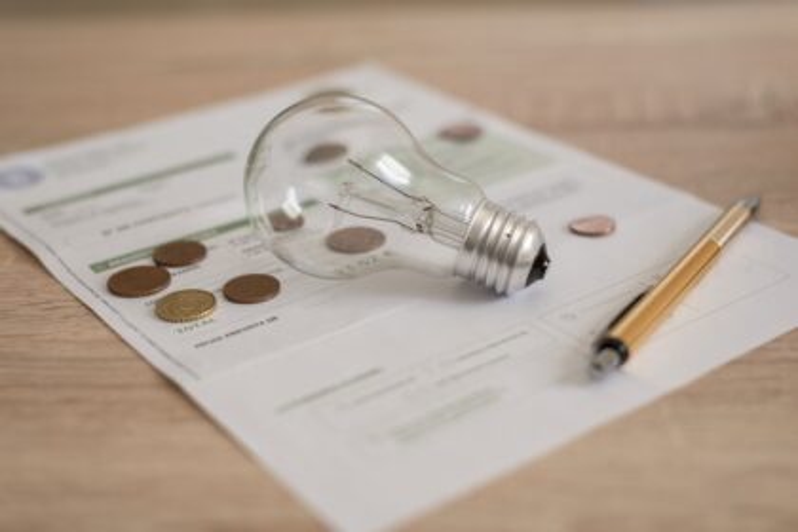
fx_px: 1108
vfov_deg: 27.0
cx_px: 399
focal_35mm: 50
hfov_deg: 39.6
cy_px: 266
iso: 100
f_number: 2.8
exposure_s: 1/100
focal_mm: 50
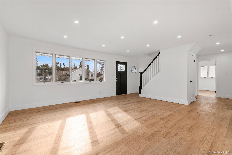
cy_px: 78
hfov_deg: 100.4
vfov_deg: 77.2
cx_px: 116
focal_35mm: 15
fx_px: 97
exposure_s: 1/125
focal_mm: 15
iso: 500
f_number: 8
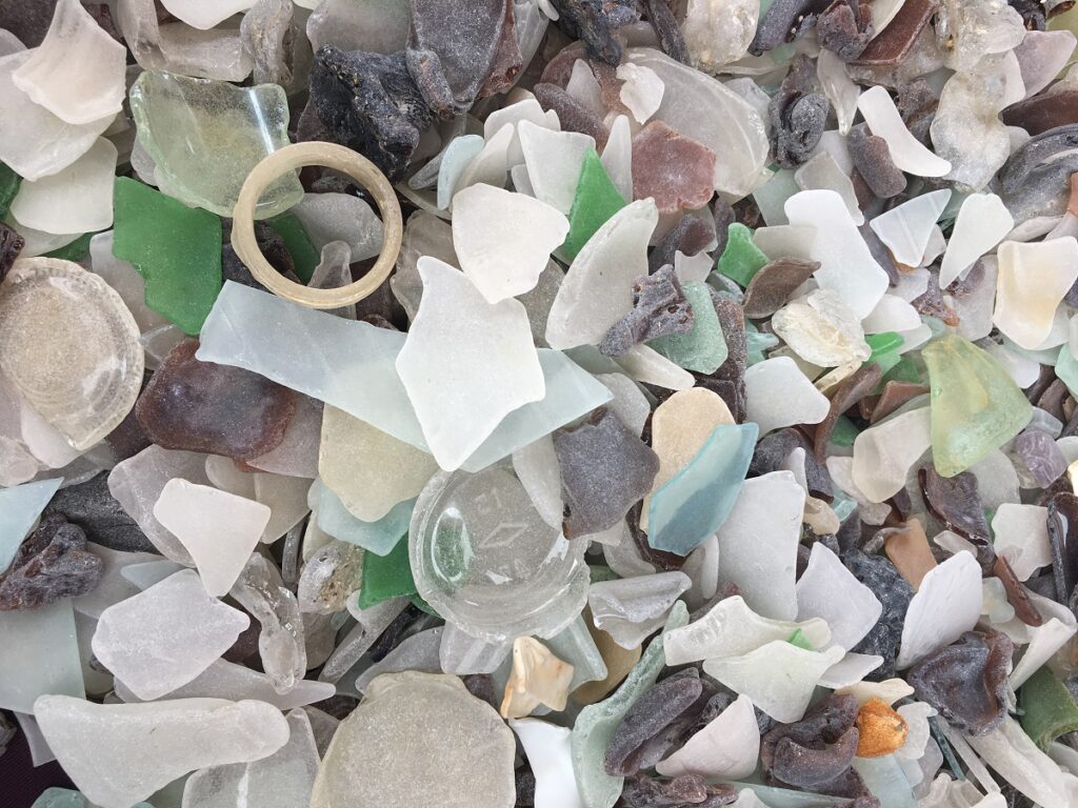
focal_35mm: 29
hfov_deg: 61.7
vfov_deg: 48.2
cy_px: 404
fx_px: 903
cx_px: 539
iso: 25
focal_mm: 4.15
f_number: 2.2
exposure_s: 1/139
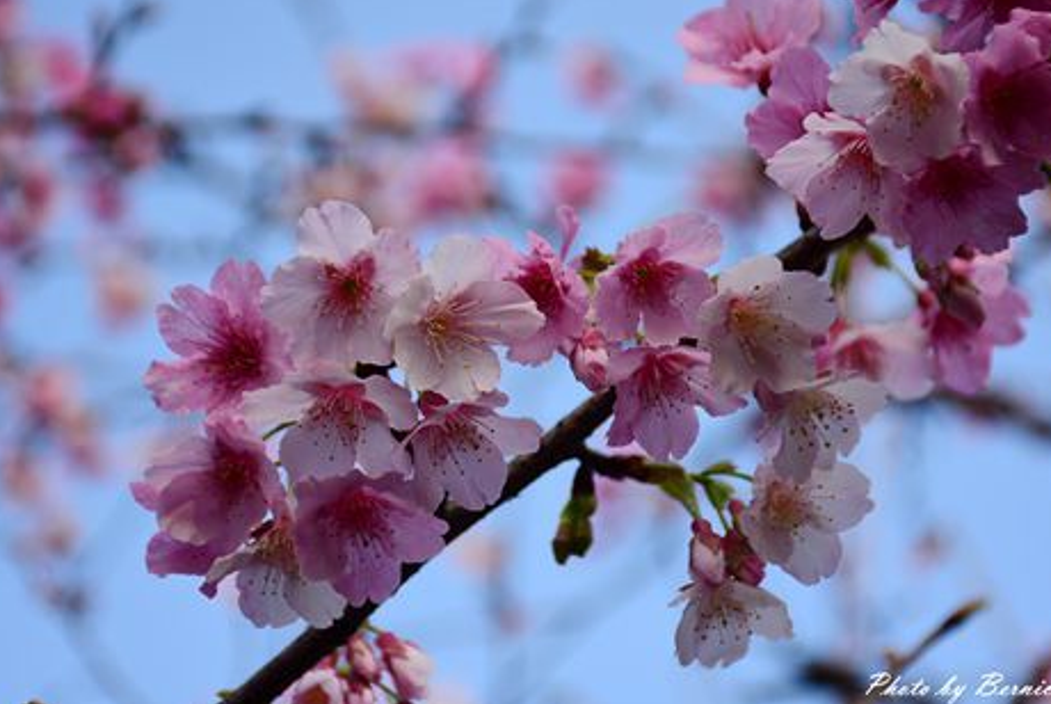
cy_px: 334
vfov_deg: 13.6
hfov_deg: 20.2
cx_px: 523
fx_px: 2952
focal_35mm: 101
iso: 100
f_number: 5.6
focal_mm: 62
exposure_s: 1/250
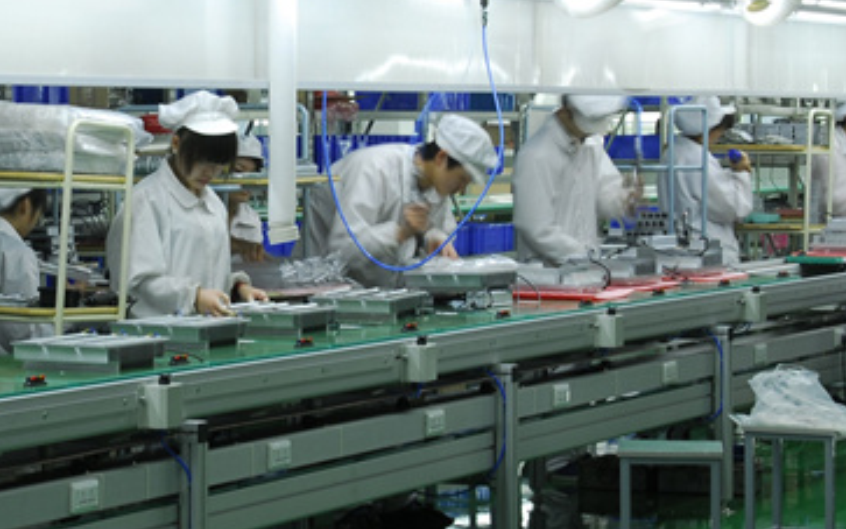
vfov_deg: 10.2
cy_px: 239
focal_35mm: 128
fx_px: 2952
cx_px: 161
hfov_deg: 16.2
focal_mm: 38
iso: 100
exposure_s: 1/2
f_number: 10
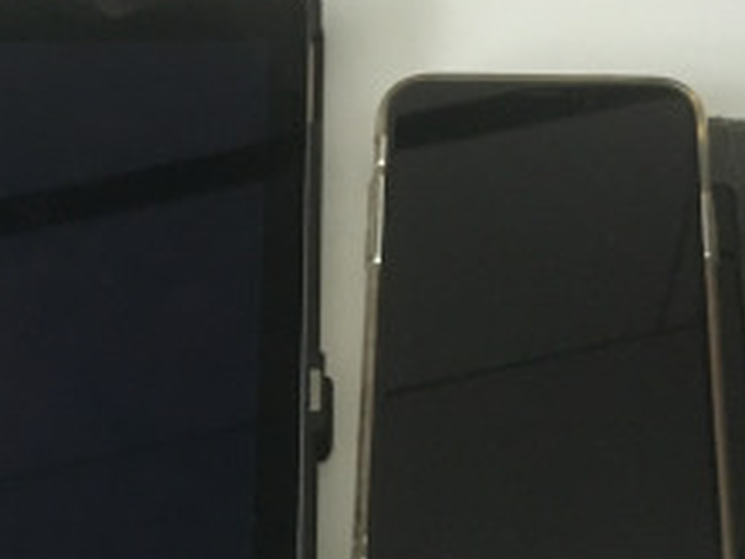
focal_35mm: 82
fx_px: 1766
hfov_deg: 23.8
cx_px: 292
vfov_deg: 17.7
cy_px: 530
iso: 200
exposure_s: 1/17
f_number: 2.2
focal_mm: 4.15
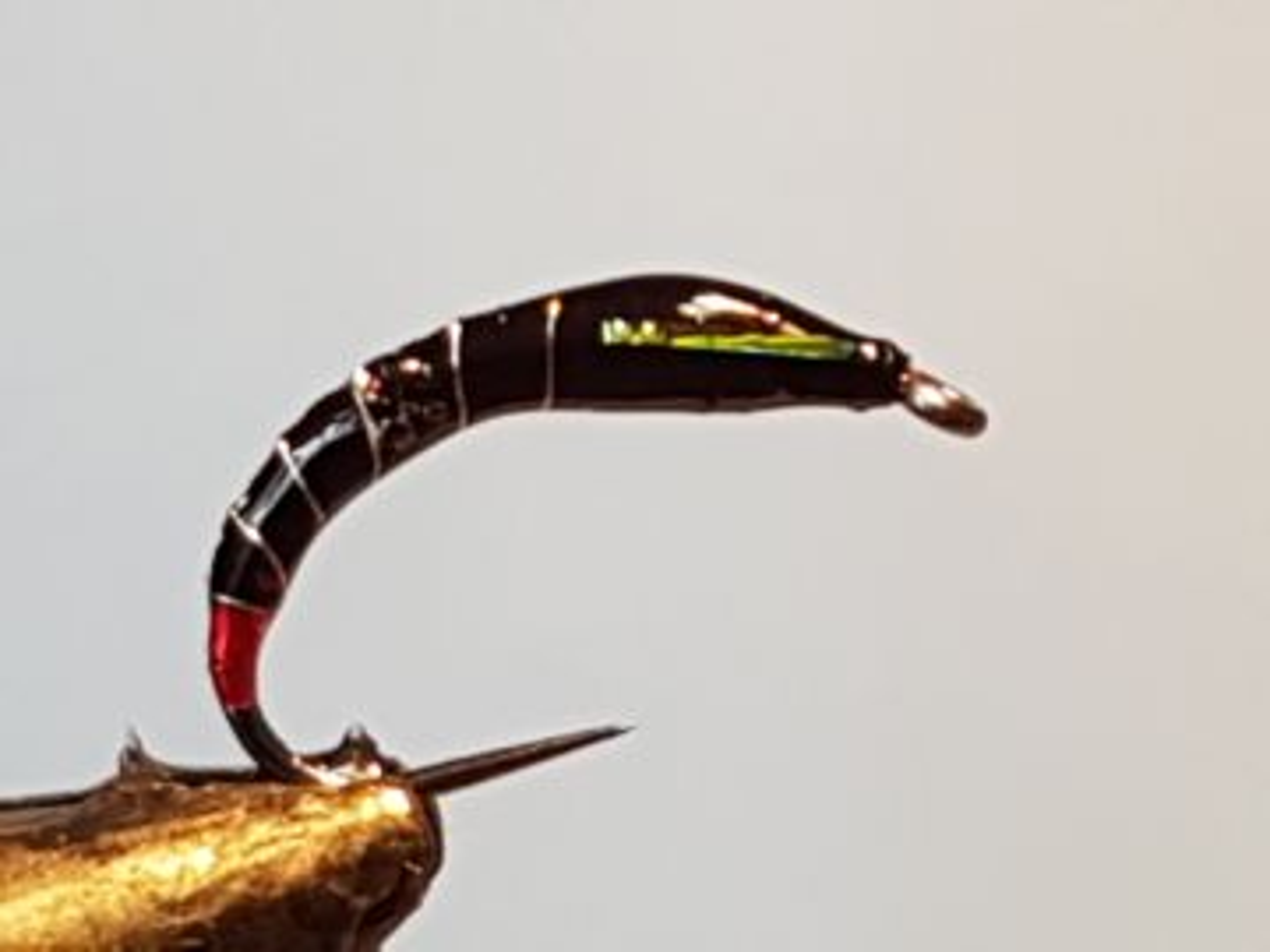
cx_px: 635
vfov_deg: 53.1
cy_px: 476
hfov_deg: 67.3
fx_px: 954
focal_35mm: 26
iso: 100
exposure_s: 1/100
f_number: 1.7
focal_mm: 4.2
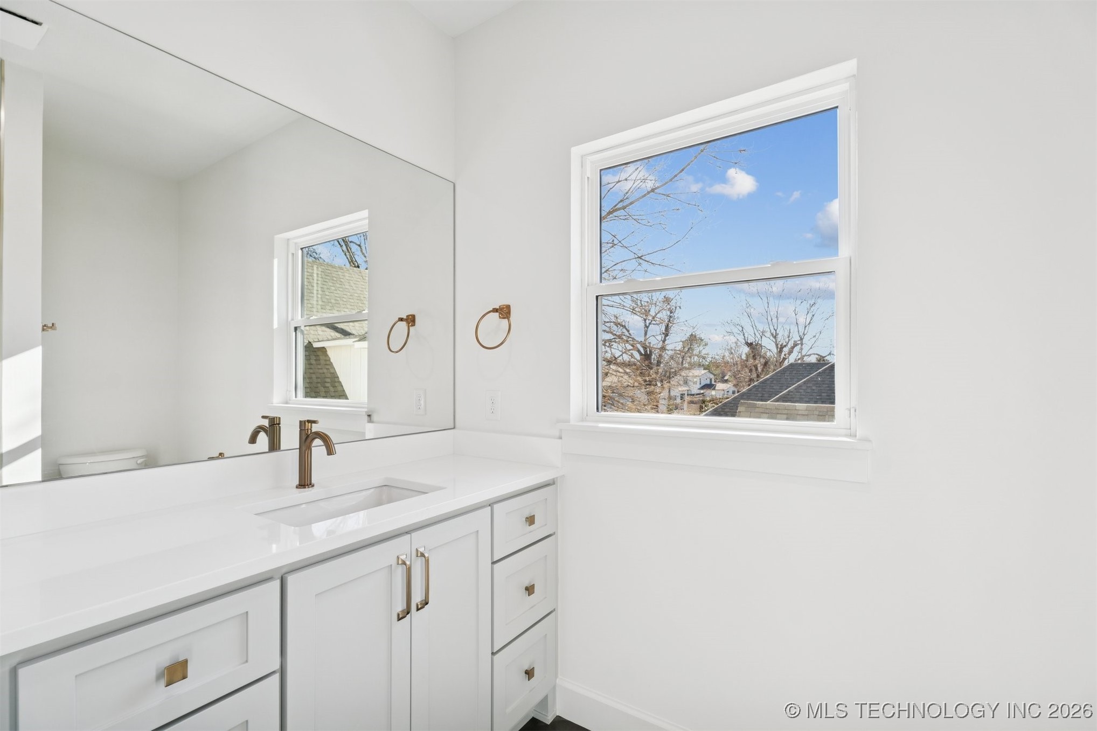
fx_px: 487
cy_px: 366
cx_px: 548
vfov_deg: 73.7
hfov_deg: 96.7
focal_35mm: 16
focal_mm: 16
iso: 200
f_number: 6.3
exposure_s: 1/80
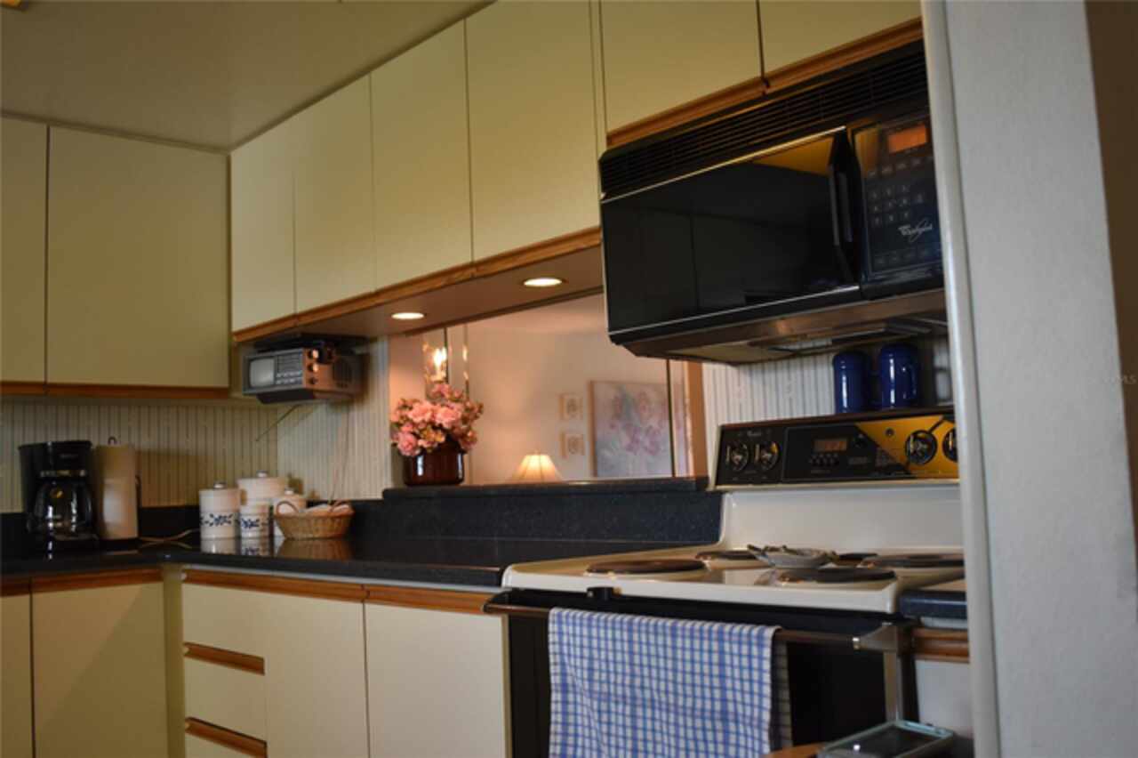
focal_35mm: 34
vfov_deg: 38.3
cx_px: 569
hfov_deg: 55.1
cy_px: 379
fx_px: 1090
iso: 800
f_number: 3.8
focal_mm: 23
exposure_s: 1/125
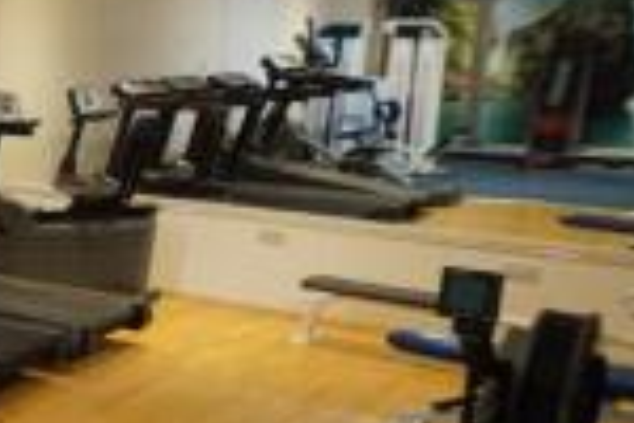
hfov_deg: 21.8
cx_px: -342
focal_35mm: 76
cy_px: 201
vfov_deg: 17.9
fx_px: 1338
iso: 3200
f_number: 2.8
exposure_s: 1/160
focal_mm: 16
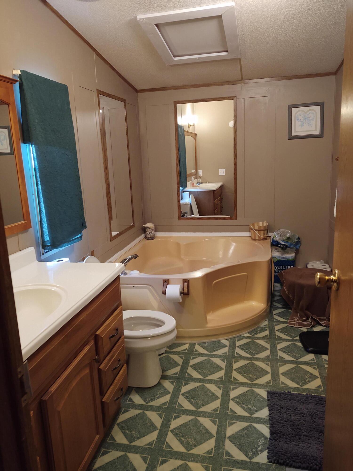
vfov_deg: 65.3
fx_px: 367
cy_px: 236
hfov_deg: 51.4
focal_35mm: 27
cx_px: 176
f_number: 1.7
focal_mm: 4.75
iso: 366
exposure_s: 1/33
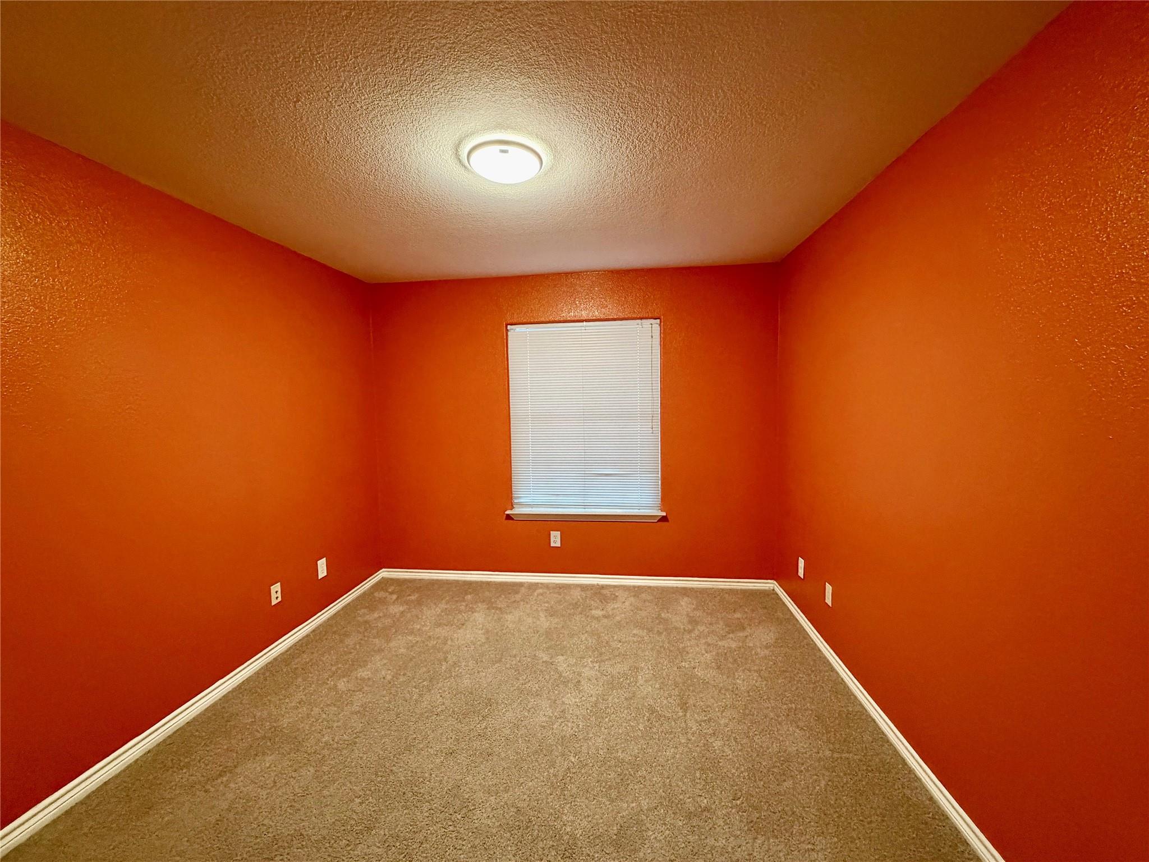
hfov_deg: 102.1
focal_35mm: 14
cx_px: 574
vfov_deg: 85.7
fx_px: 465
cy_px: 431
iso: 640
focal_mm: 2.22
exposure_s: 1/59
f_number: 2.2
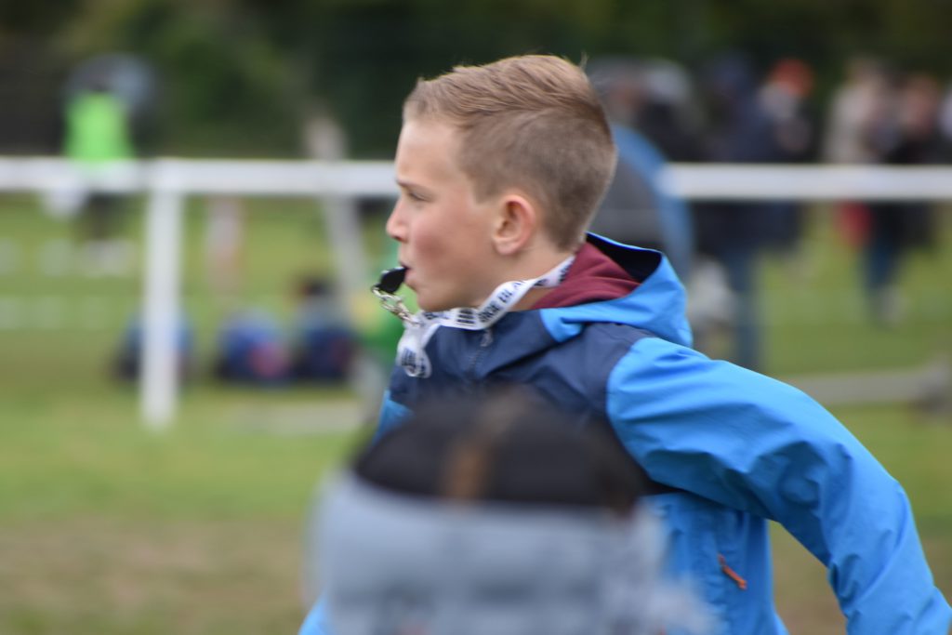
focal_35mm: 450
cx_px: 476
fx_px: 11901
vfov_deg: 3.1
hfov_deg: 4.6
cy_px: 318
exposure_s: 1/320
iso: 400
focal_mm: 300
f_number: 6.3
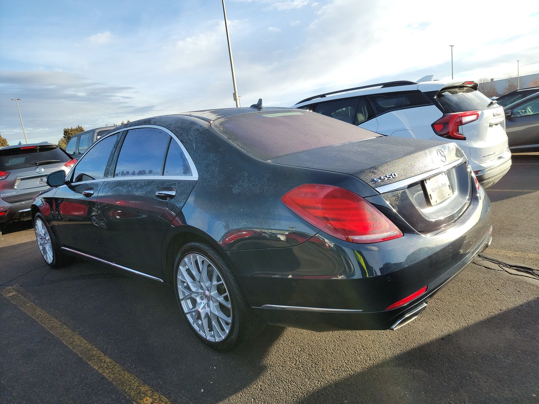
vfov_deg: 56.8
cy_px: 202
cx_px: 270
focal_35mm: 24
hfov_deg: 71.6
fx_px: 374
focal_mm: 6.7
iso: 50
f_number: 1.8
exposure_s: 1/276
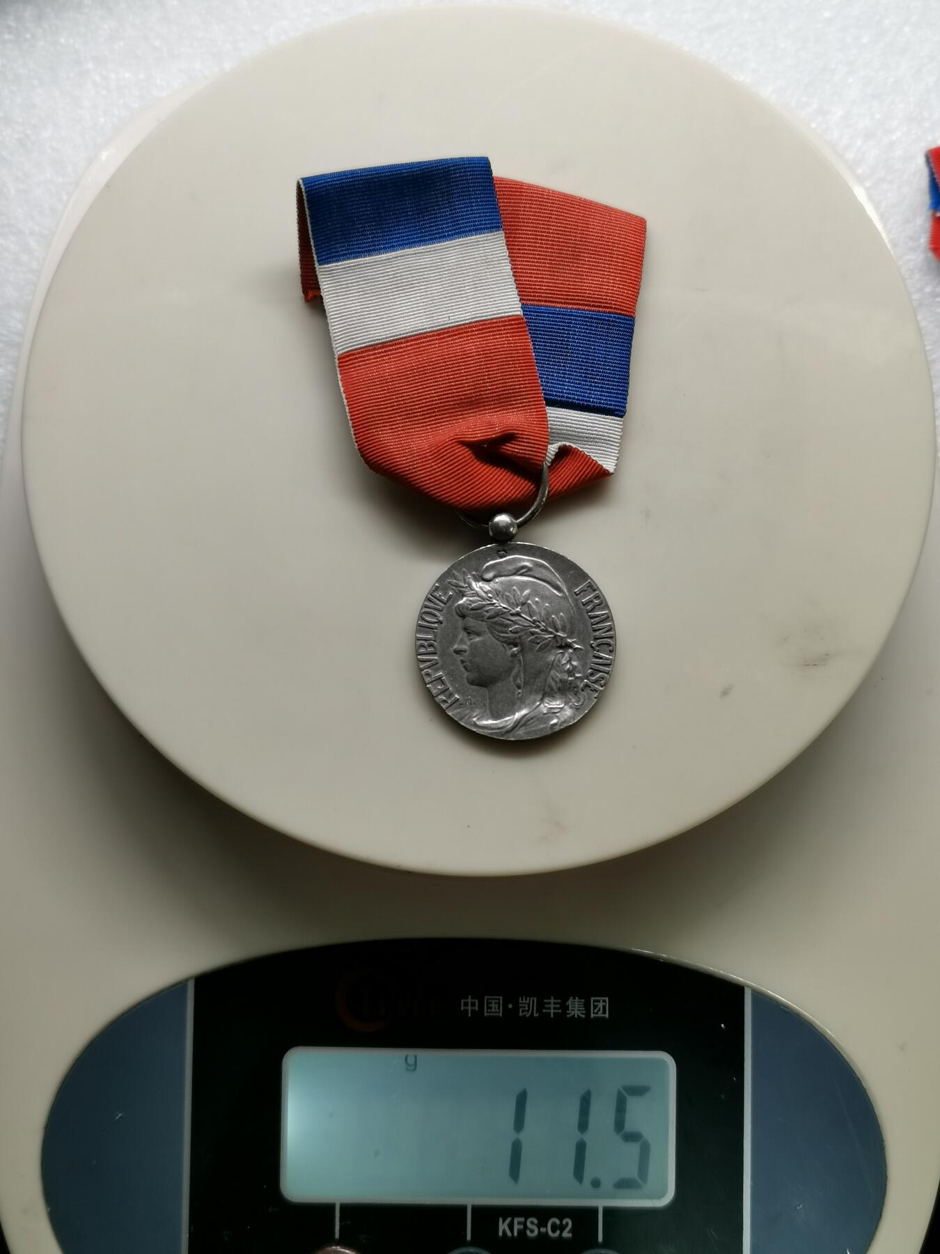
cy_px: 627
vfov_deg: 40.4
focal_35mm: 47
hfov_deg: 30.9
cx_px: 470
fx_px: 1702
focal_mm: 5.56
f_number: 1.6
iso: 64
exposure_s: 1/100
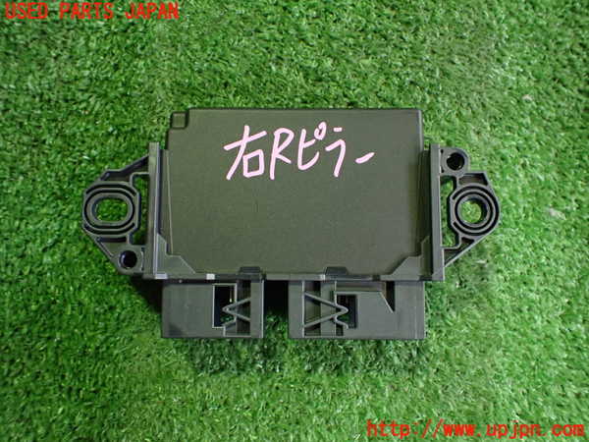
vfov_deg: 46.8
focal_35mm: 30
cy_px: 221
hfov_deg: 60.0
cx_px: 294
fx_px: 510
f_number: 2.3
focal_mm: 5.4
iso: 800
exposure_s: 1/60
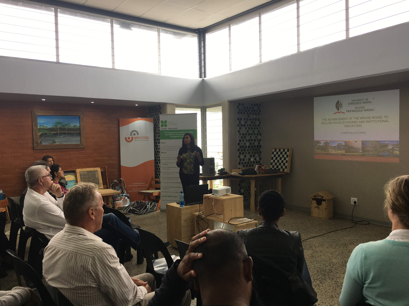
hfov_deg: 61.7
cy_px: 153
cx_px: 204
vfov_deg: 48.2
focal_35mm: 29
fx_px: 343
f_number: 2.2
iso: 32
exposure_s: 1/50
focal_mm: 4.15
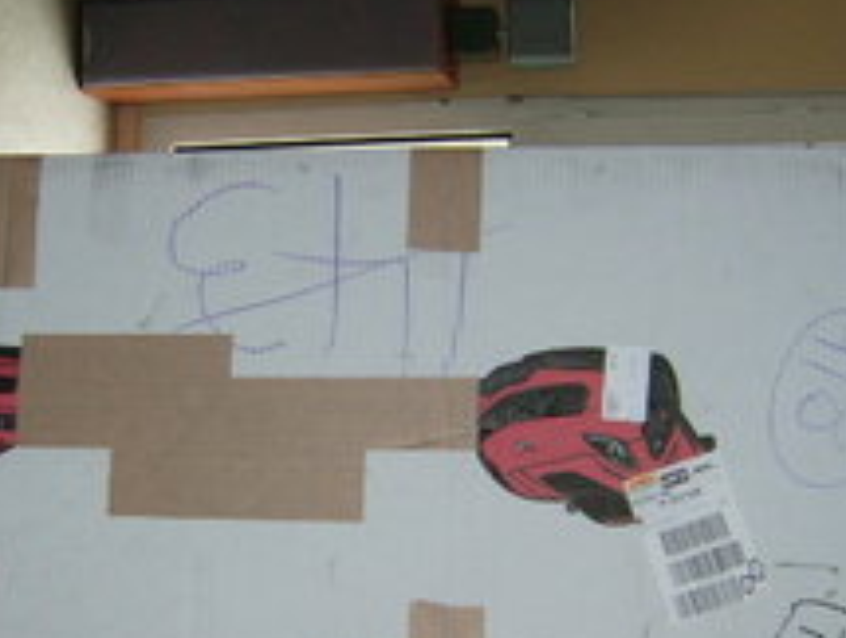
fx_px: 1591
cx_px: 334
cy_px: 465
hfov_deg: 29.7
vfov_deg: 22.5
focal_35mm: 65
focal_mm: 5.95
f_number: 2.8
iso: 100
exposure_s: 1/60
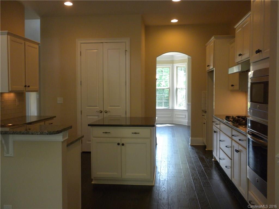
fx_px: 298
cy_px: 104
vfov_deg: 38.7
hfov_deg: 50.1
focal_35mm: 37
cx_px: 140
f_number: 3.5
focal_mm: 6.6
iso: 278
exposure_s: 1/71
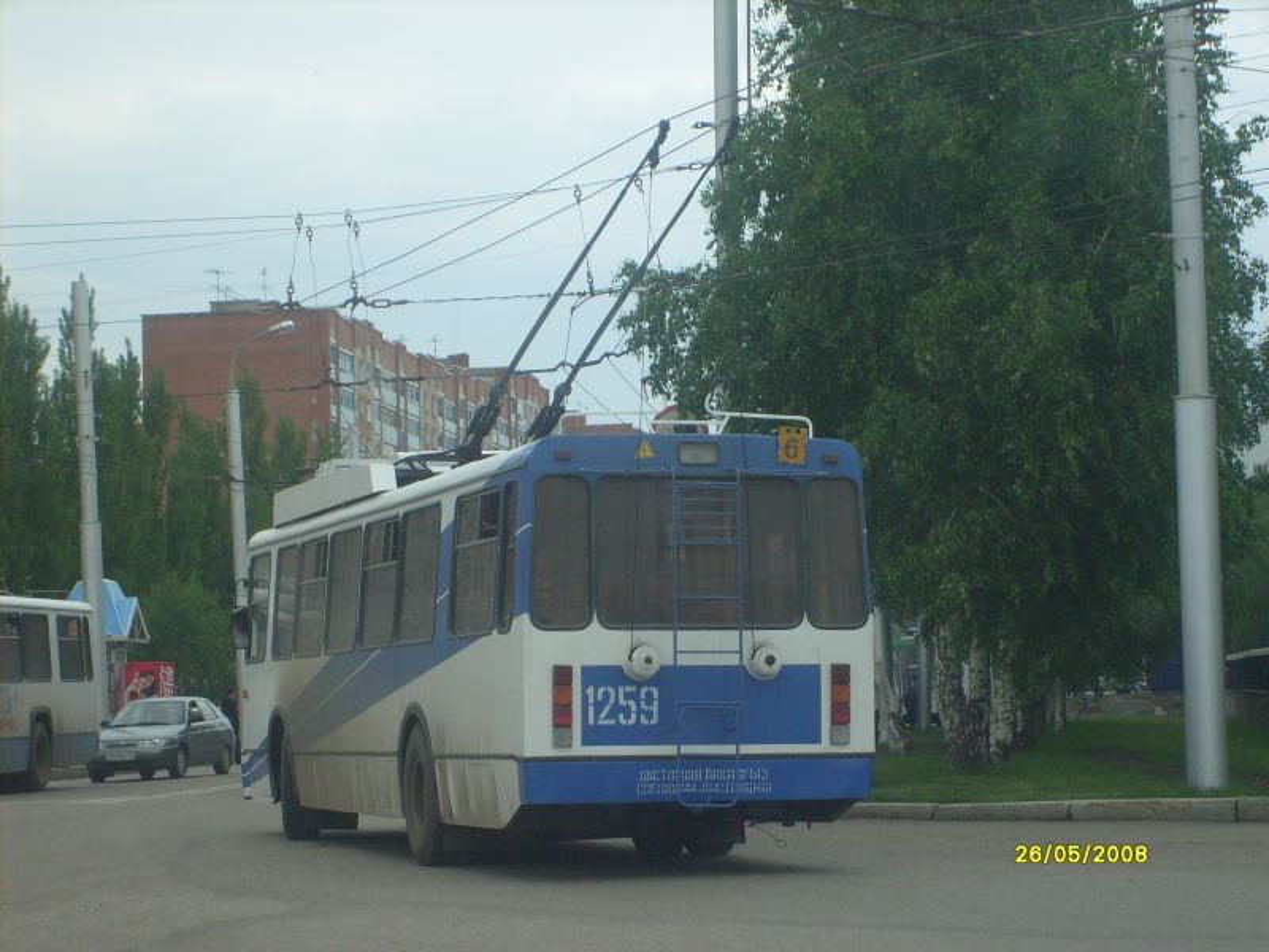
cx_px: 634
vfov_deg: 14.0
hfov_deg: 18.5
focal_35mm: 106
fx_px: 3886
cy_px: 476
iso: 80
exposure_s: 1/250
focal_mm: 17.4
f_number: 4.9
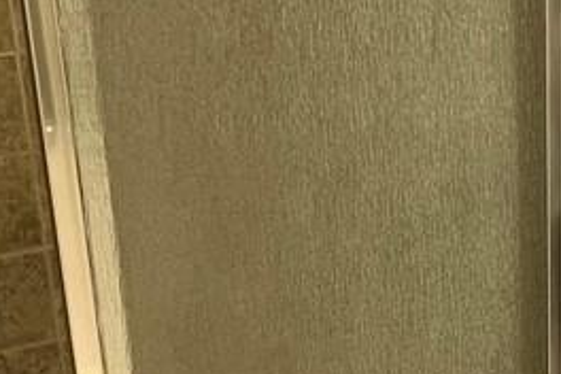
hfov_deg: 24.7
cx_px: 329
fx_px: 1278
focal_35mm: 82
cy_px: 557
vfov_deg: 15.4
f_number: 1.8
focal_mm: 1.57
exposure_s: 1/120
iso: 125
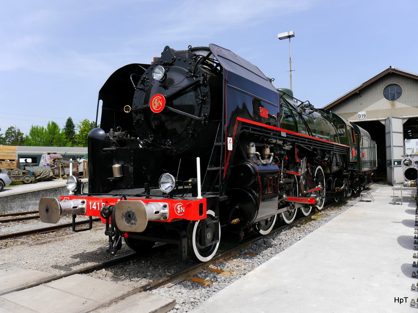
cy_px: 156
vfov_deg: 49.7
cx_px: 209
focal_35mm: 28
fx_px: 338
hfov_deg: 63.4
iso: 160
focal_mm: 14
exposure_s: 1/500
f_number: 7.1
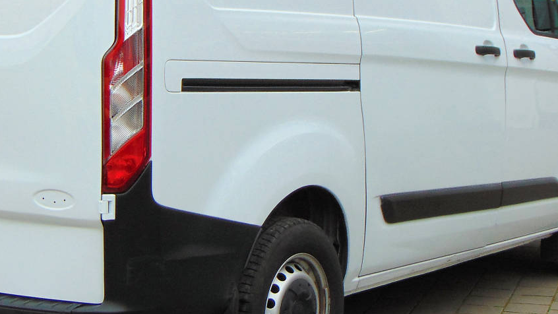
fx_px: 1524
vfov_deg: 11.8
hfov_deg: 20.7
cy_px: 136
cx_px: 182
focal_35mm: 103
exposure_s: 1/80
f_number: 3.5
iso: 80
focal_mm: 9
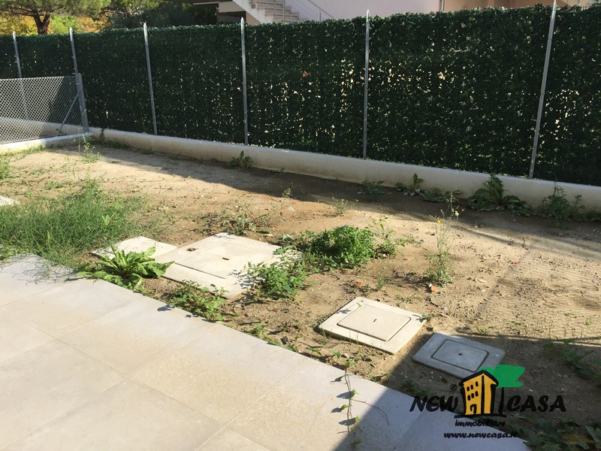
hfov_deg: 61.7
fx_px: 503
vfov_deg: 48.2
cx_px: 300
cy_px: 226
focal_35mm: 29
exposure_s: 1/1464
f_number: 2.2
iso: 32
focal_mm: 4.15
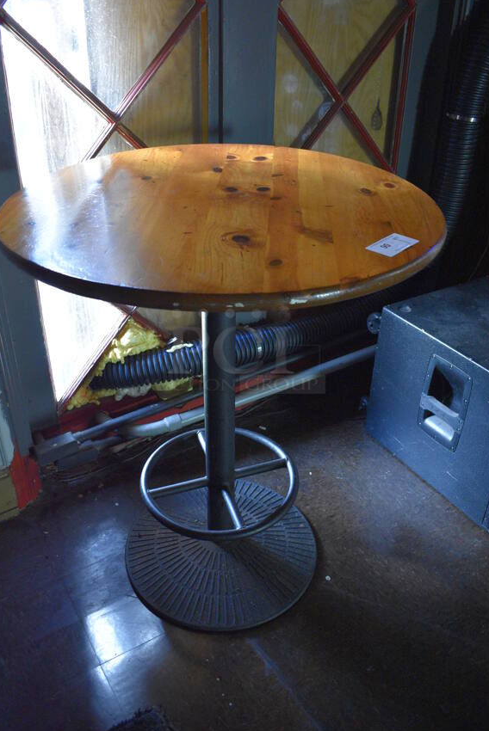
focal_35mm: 29
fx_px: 590
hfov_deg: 45.0
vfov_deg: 63.6
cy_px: 349
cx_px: 230
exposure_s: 1/30
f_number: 3.5
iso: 3200
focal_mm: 18
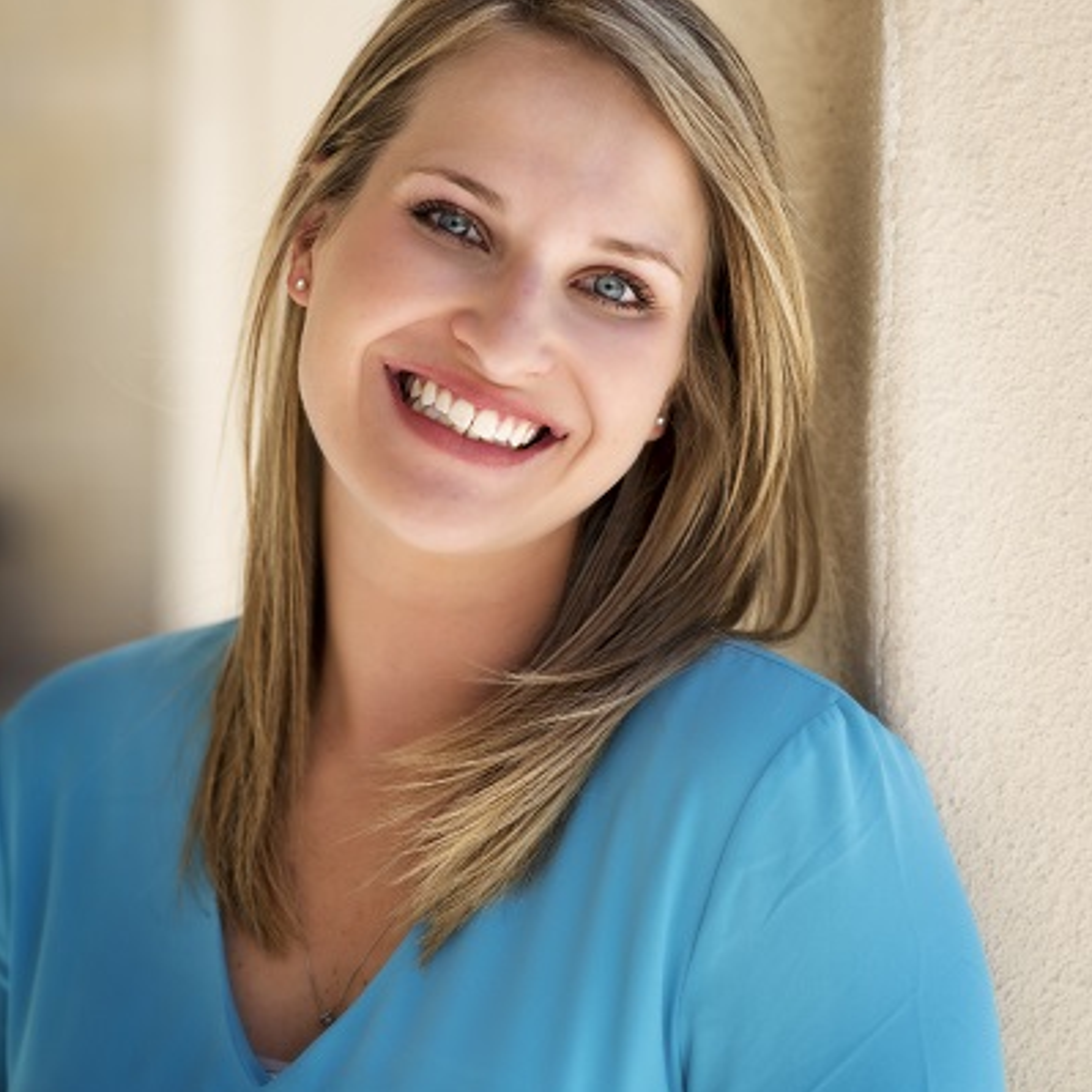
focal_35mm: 109
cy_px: 463
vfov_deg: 16.0
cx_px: 547
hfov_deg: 16.0
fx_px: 3890
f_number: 2.8
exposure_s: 1/500
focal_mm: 85
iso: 100
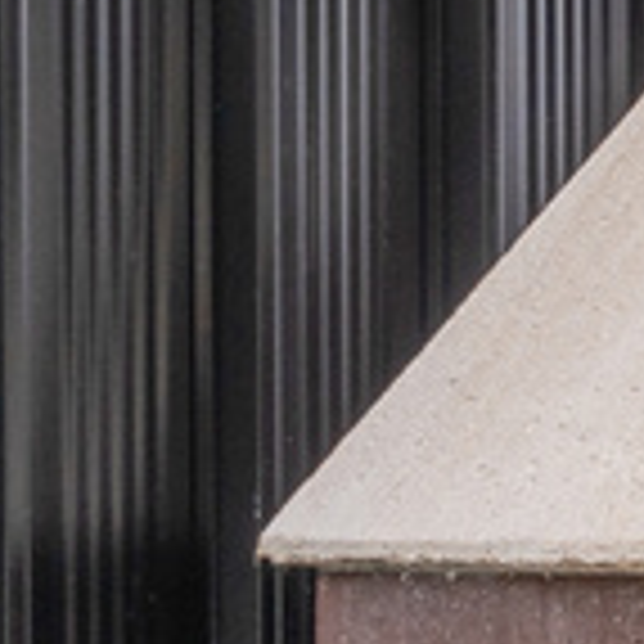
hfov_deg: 6.9
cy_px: 421
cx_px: 2815
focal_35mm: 171
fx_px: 3599
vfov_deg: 10.2
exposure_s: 1/20
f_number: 8
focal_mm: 18
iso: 100
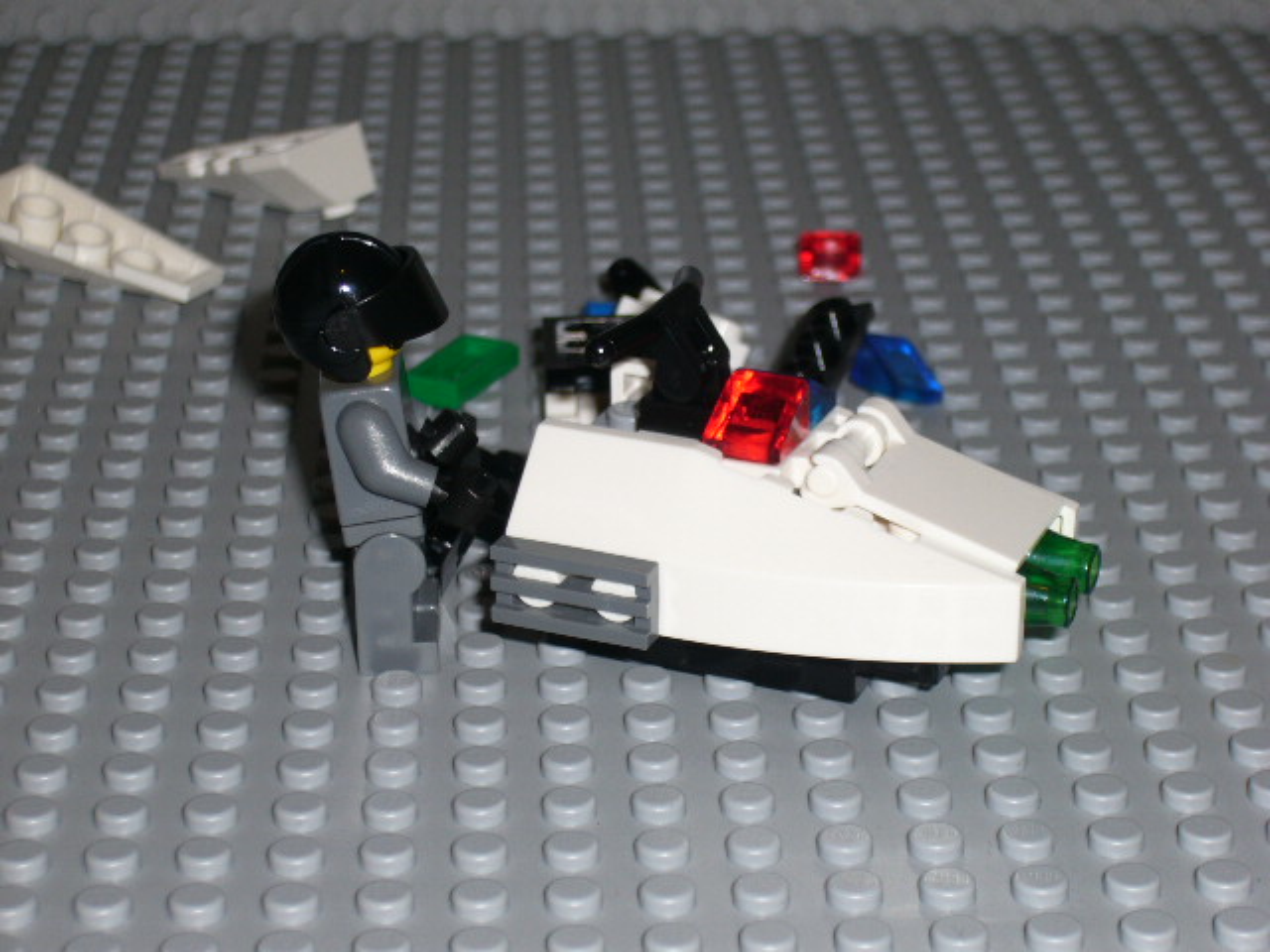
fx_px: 3559
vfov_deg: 15.2
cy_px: 476
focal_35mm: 97
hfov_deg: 20.2
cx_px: 635
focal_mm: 16.1
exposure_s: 1/60
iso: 80
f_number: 4.8
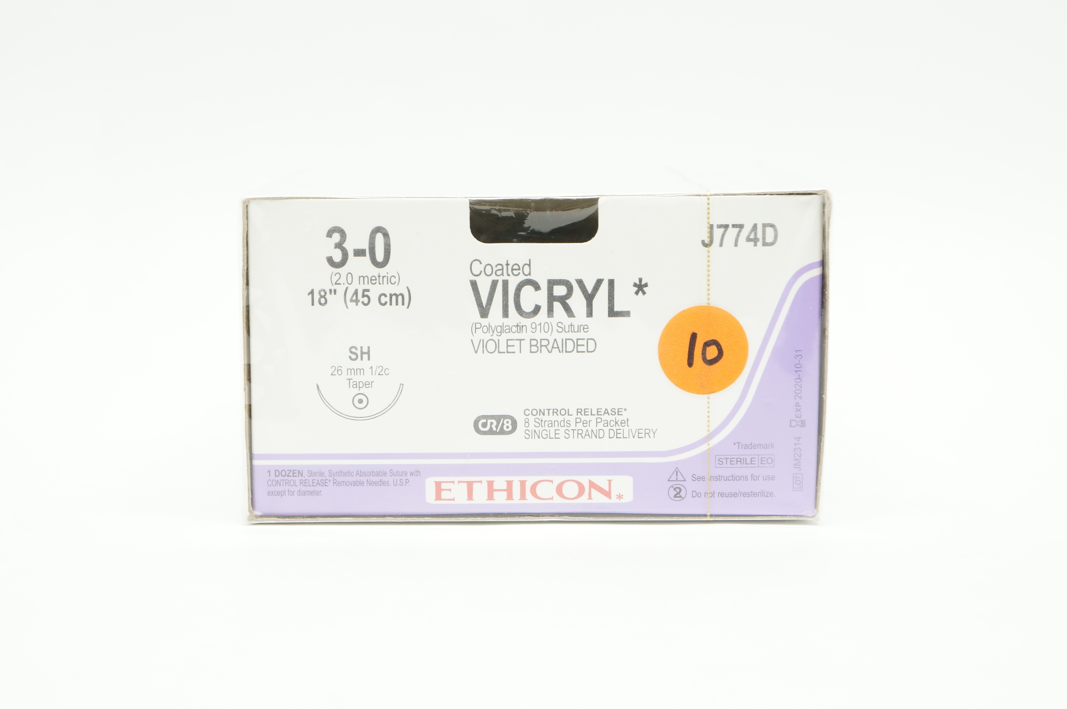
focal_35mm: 70
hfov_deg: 28.7
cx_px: 534
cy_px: 354
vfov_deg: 19.3
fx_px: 2087
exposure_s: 1/30
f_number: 6.3
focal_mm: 47
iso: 400
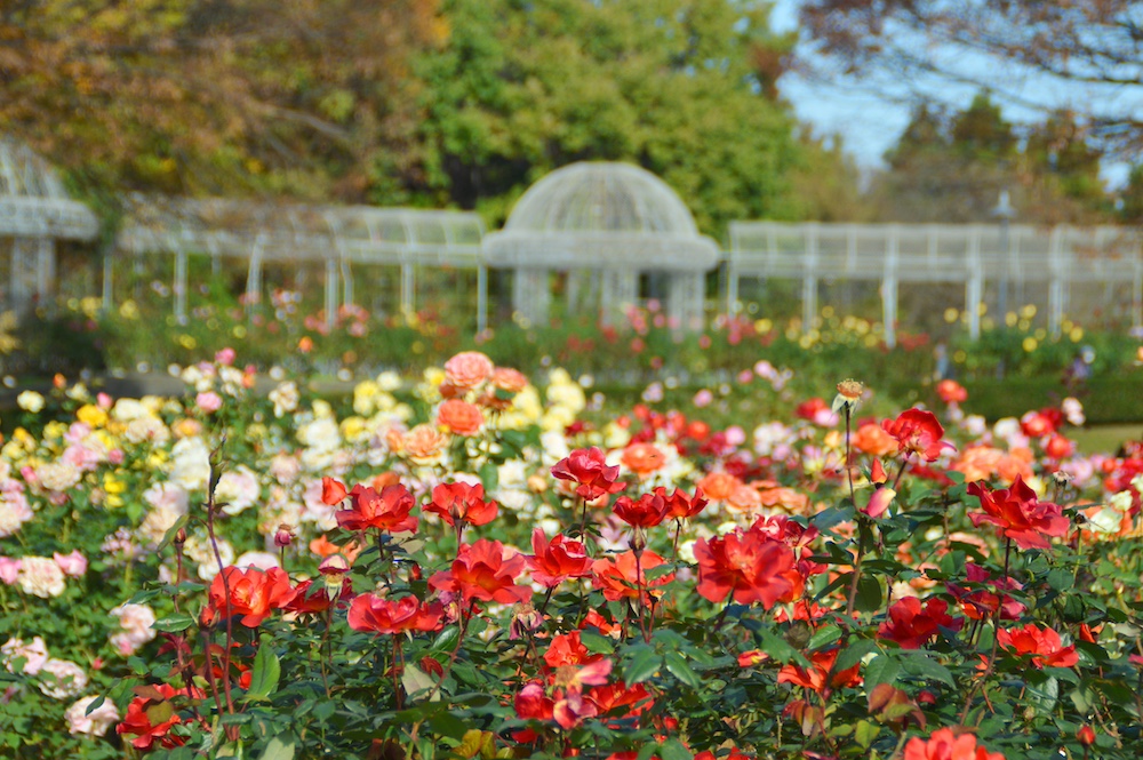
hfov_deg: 19.5
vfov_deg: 13.0
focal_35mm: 105
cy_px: 380
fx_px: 3331
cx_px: 572
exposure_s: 1/500
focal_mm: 70
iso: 140
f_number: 5.6
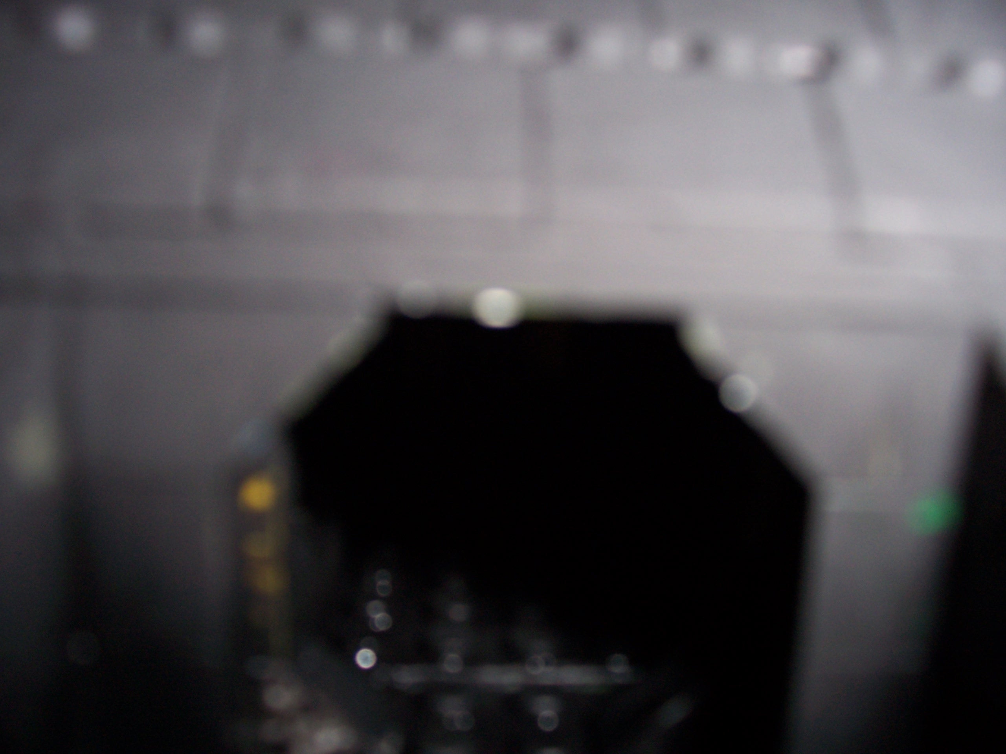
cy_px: 377
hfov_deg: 54.0
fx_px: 988
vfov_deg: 41.8
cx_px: 503
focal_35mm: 34
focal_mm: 5.6
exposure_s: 1/60
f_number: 2.7
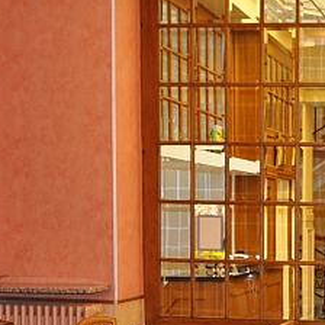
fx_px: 871
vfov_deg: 20.9
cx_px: 418
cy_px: 255
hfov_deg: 19.5
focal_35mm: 82
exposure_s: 1/60
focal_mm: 18
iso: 800
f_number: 3.5
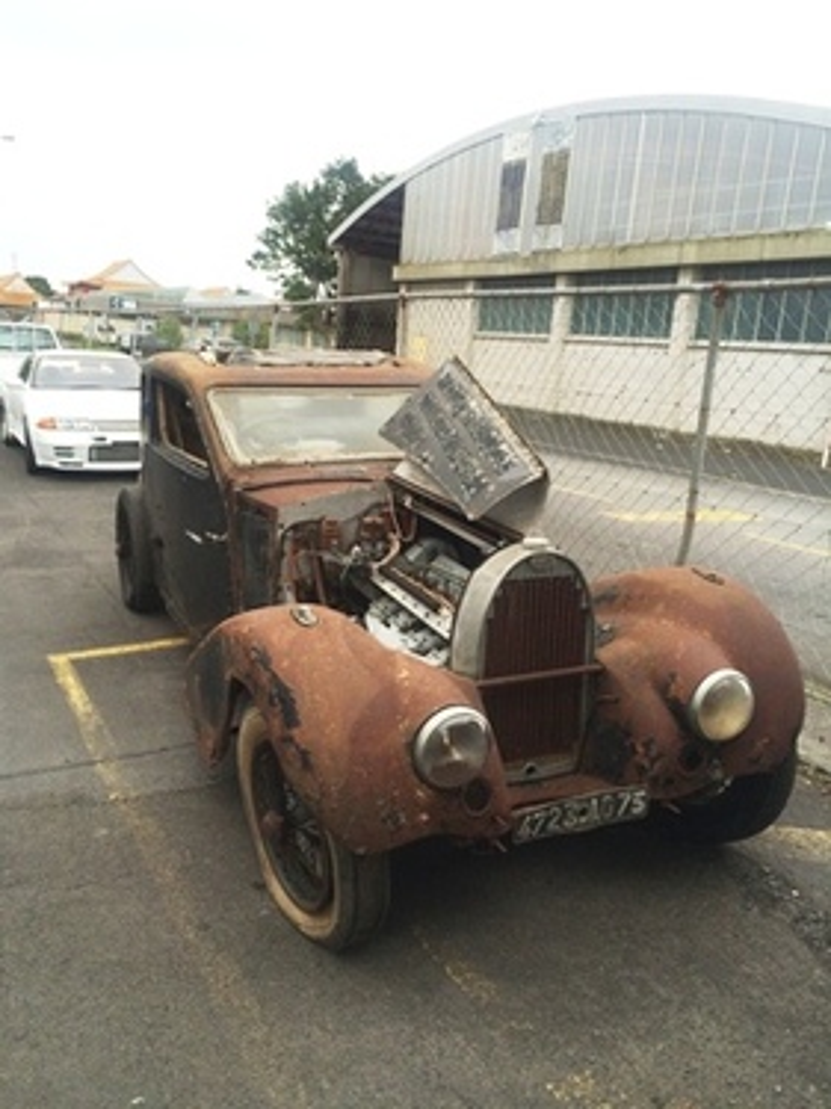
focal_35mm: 29
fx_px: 929
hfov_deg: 48.2
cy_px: 554
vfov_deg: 61.7
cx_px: 416
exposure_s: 1/662
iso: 32
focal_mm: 4.15
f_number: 2.2
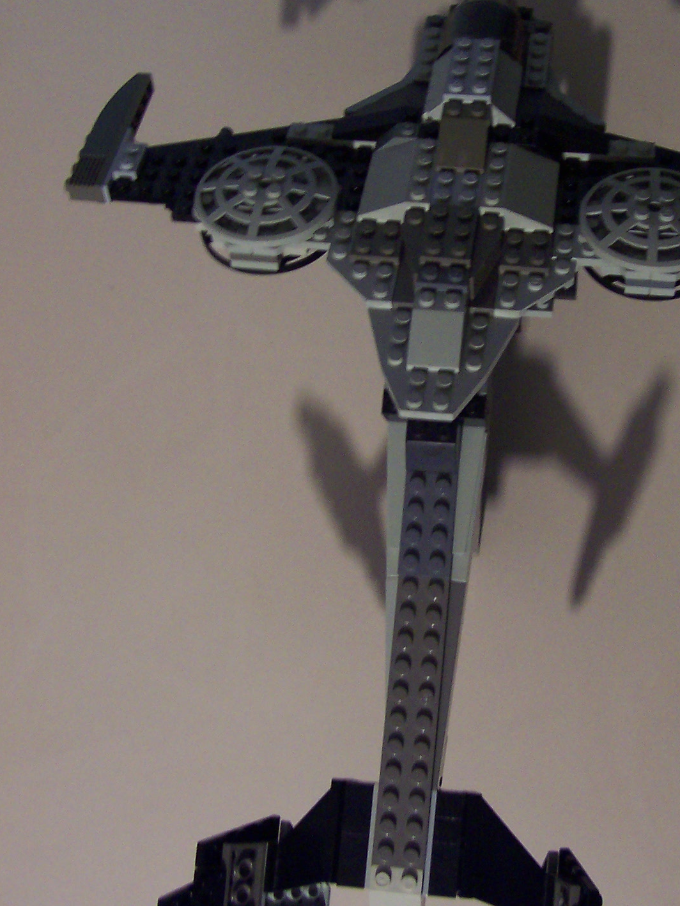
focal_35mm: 53
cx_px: 485
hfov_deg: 27.3
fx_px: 1388
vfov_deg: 36.1
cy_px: 380
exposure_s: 1/8
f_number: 2.8
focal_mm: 5.6
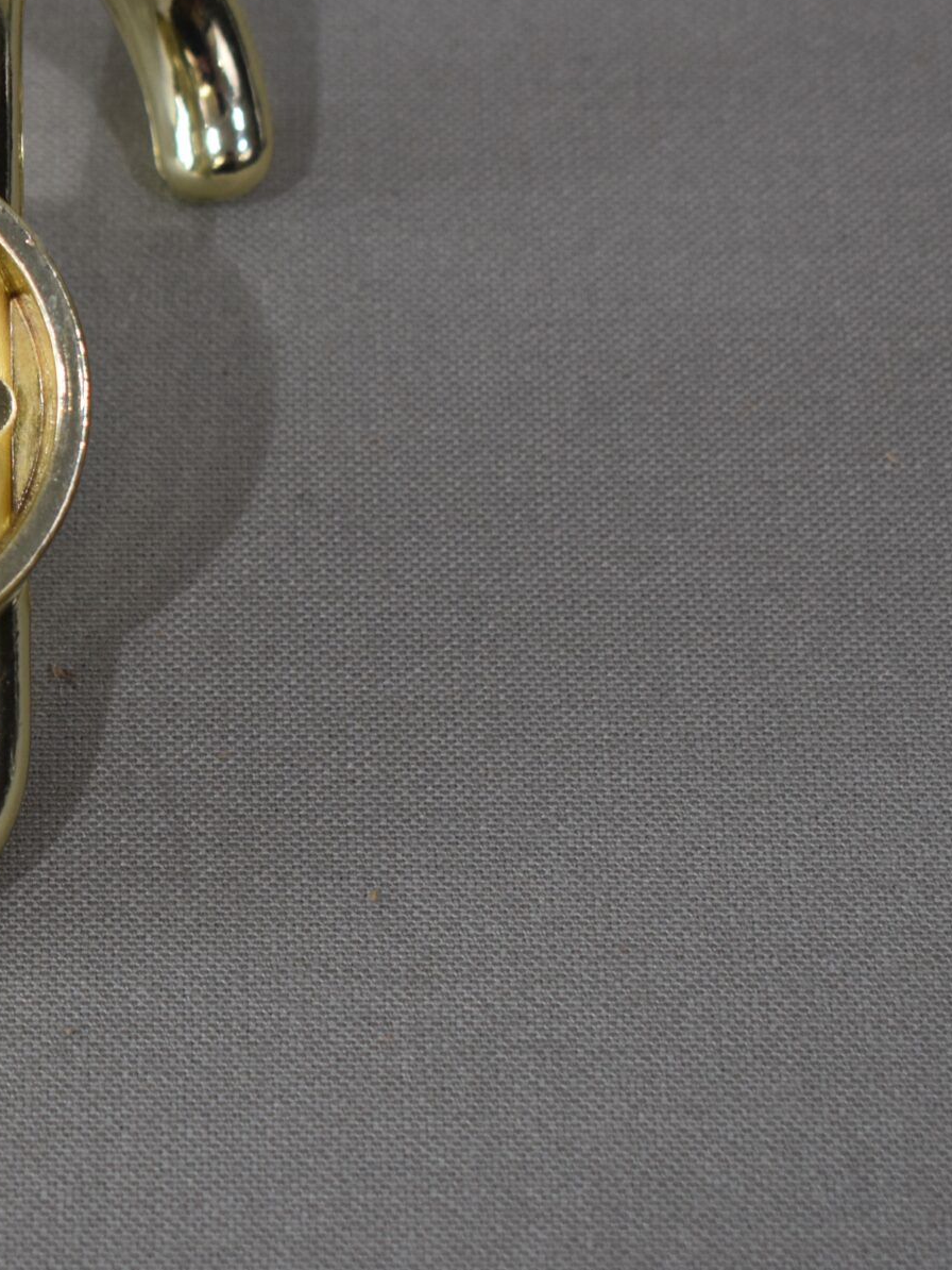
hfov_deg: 8.6
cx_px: -184
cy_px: 432
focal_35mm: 170
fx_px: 6233
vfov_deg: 11.6
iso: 280
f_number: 5.6
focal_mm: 55
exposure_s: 1/125
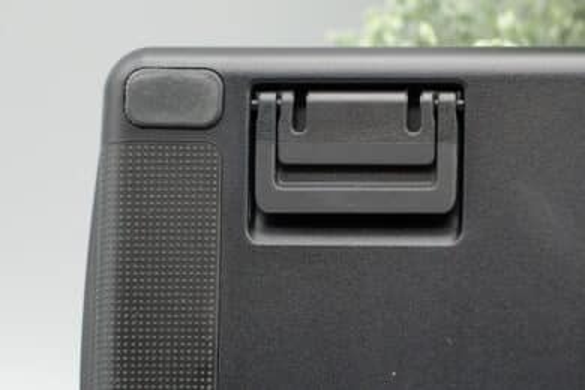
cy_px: 195
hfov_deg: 7.7
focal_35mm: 267
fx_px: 4338
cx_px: 292
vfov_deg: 5.1
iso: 5000
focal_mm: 267
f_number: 7.1
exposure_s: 1/320
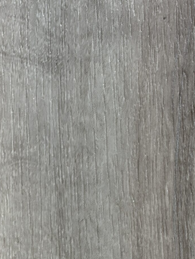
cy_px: 329
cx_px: 2
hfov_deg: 10.2
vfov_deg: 13.2
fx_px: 1089
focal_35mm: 145
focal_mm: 5.96
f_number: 1.6
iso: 40
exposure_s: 1/100
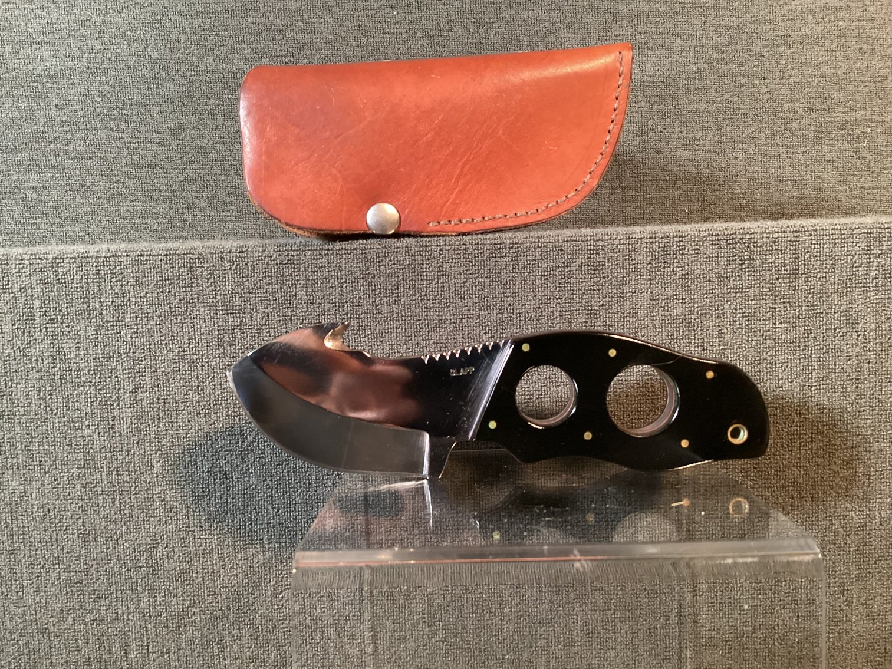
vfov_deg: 45.4
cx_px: 446
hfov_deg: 58.3
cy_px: 334
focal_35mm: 31
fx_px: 799
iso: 500
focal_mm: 3.3
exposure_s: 1/30
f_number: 2.4
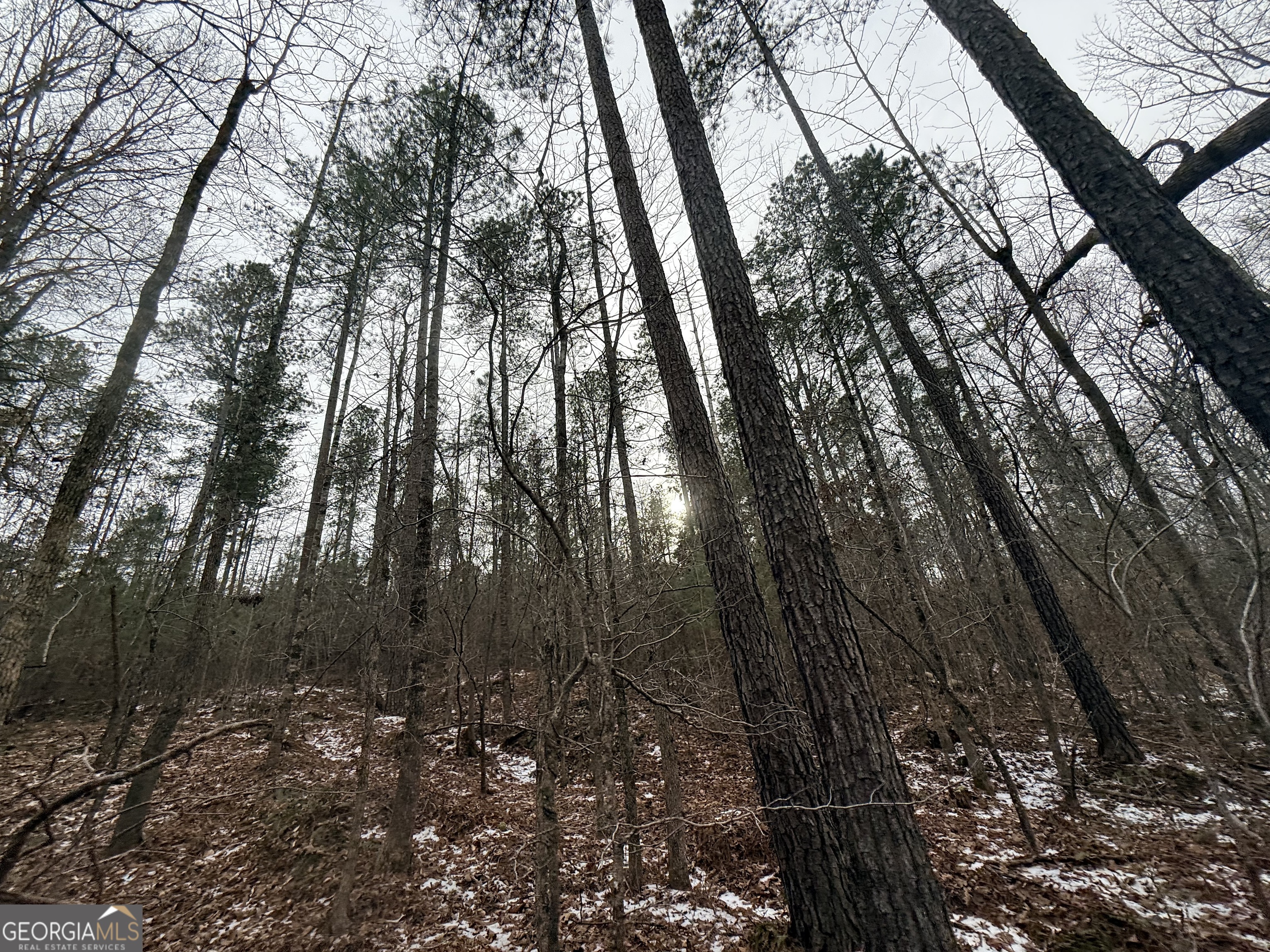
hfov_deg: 102.1
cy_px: 476
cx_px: 635
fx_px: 514
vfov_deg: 85.7
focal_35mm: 14
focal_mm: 2.22
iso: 50
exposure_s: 1/638
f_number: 2.2
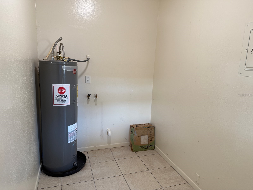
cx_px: 126
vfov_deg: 56.8
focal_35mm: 24
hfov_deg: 71.6
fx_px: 175
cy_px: 95
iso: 100
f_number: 1.78
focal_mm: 6.76
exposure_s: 1/60
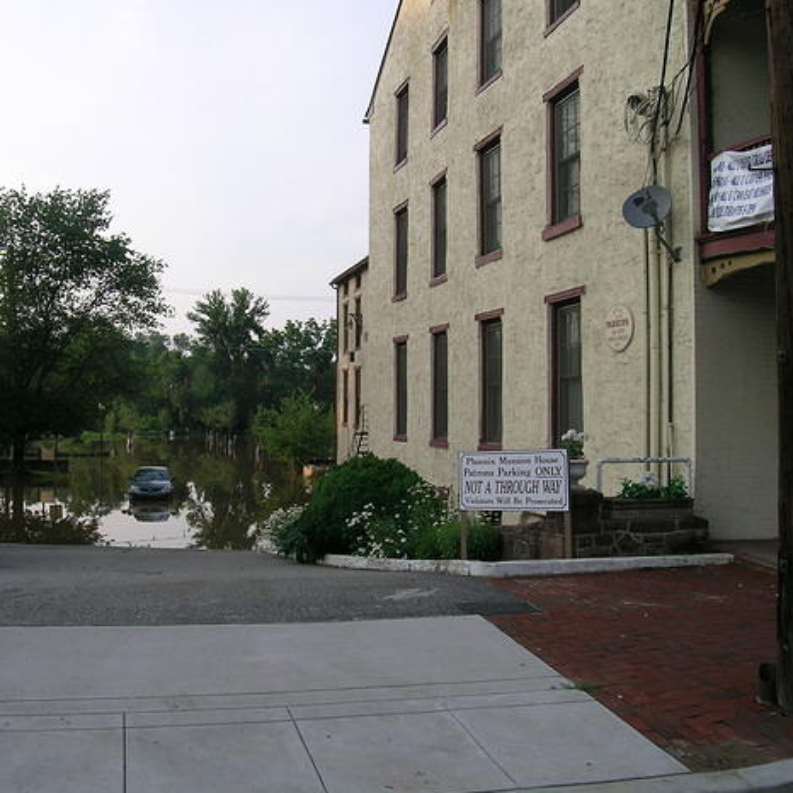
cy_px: 390
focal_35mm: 34
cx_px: 311
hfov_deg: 48.1
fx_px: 881
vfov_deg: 48.4
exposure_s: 1/154
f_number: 5.6
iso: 50
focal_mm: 5.8
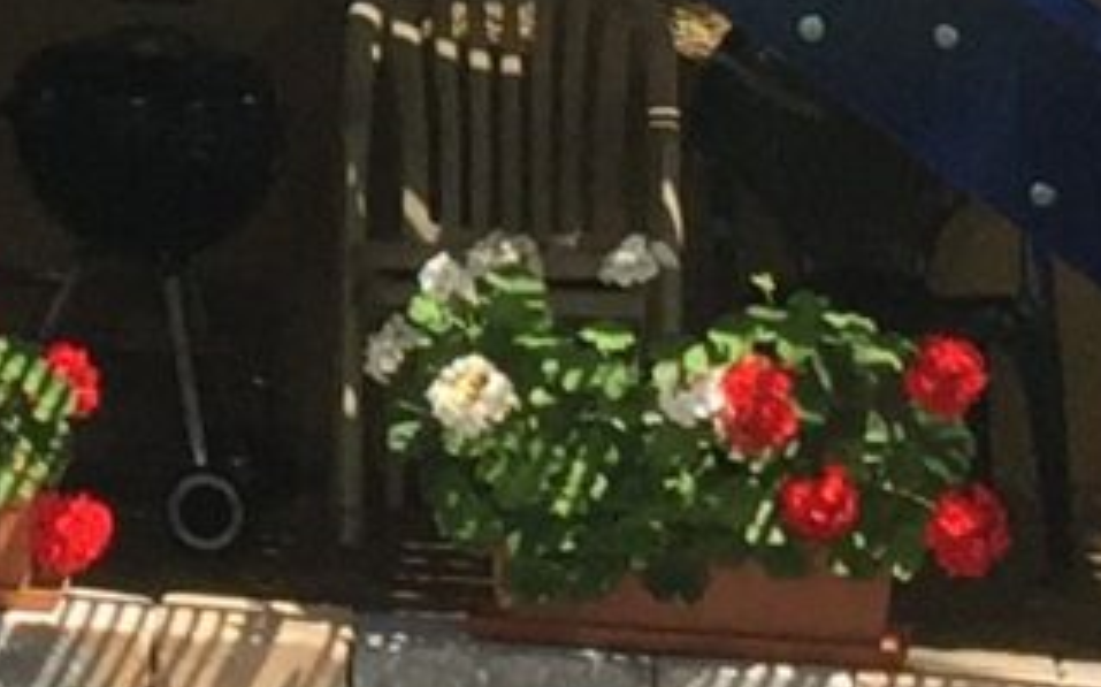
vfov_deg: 5.2
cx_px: -1029
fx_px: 7228
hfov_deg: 8.3
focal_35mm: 241
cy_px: -1269
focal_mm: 4.15
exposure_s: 1/898
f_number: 2.2
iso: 32
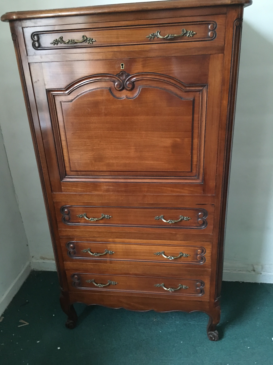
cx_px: 136
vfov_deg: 61.7
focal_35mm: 29
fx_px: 305
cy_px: 182
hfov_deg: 48.2
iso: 400
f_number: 2.2
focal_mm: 4.15
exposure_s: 1/17
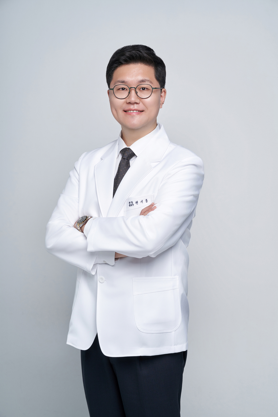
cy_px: 208
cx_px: 139
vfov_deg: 23.9
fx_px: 985
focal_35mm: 85
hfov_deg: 16.1
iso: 160
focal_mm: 85
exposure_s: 1/125
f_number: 7.1
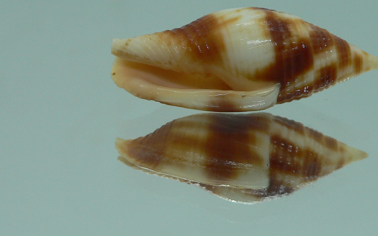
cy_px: 89
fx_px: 608
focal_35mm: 59
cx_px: 238
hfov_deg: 34.4
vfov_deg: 21.9
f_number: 2.8
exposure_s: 1/60
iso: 80
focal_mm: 4.6
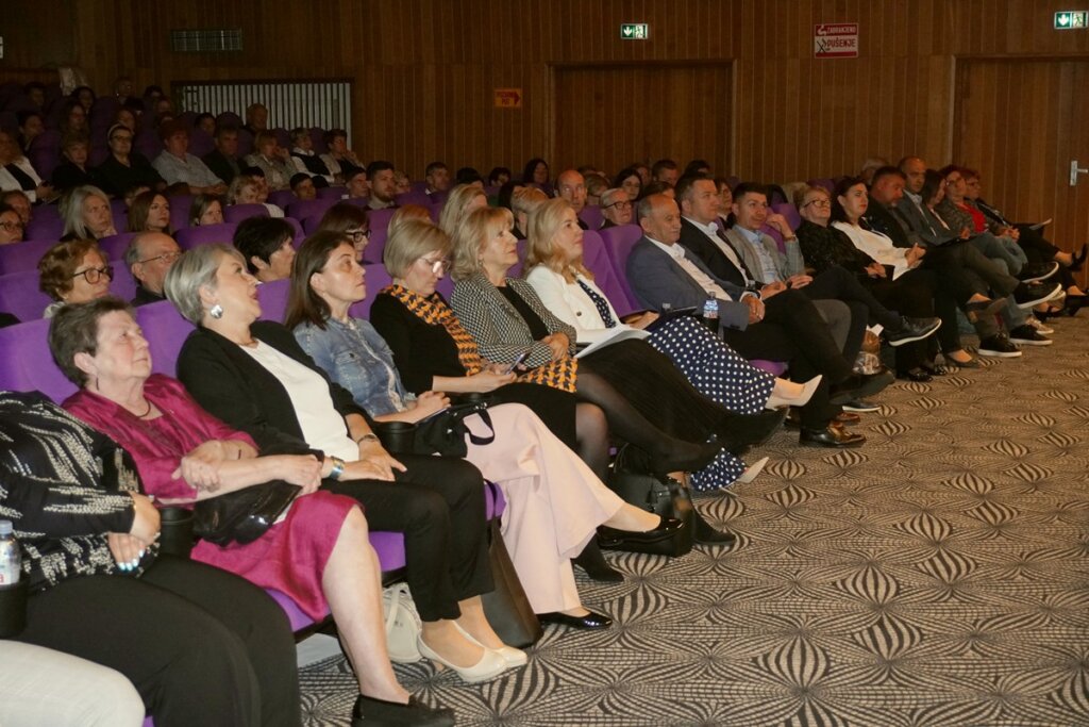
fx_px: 1543
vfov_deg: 26.5
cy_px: 364
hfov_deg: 38.9
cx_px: 544
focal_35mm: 51
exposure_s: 1/60
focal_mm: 34
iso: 2000
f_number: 5
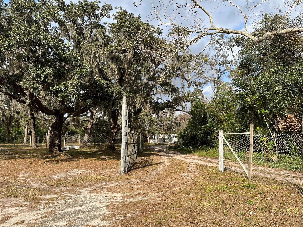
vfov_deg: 53.1
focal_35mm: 26
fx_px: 228
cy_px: 114
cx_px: 152
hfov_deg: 67.3
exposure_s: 1/2024
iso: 50
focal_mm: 5.1
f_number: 1.6
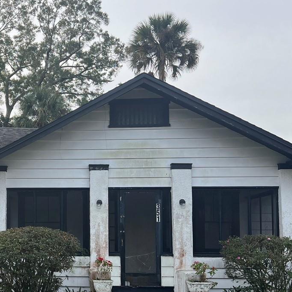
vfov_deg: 31.3
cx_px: 48
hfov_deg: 30.6
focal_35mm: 54
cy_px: 201
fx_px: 515
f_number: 1.5
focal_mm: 5.7
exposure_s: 1/1488
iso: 50
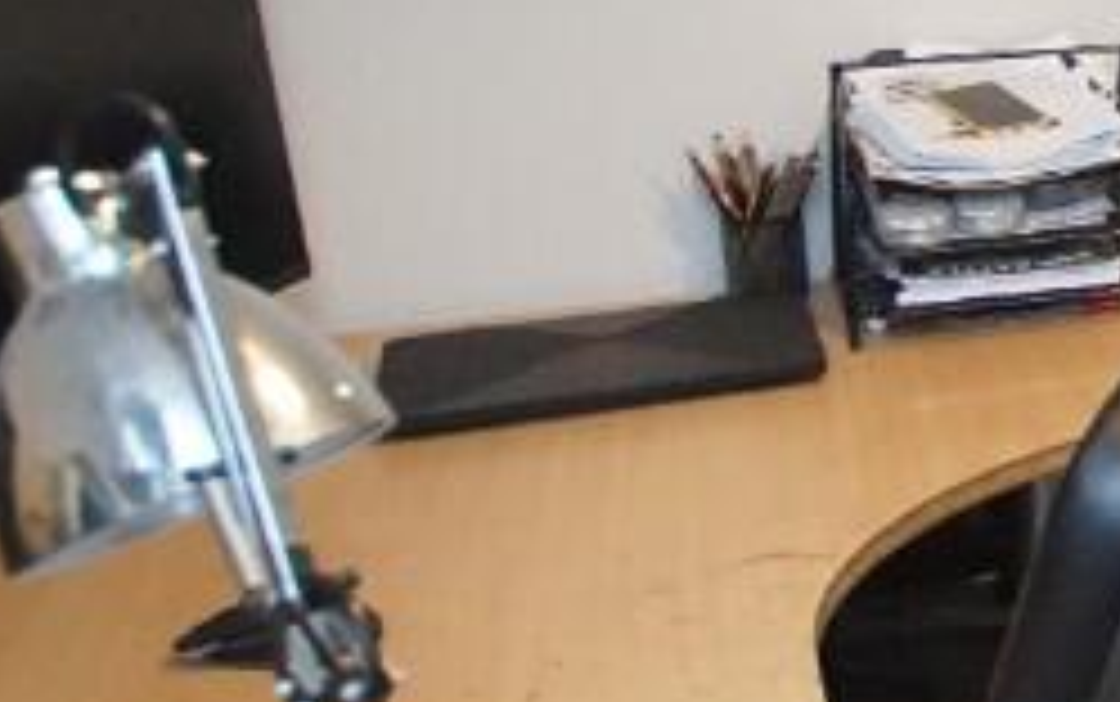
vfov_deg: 18.9
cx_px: 2002
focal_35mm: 69
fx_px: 2110
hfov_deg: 20.8
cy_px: 362
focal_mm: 11
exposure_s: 1/60
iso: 3200
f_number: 3.5
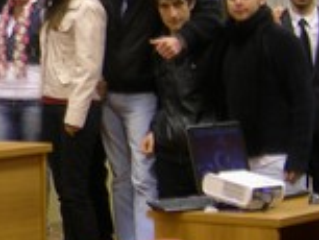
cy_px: -2
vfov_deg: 7.4
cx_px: -196
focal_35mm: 200
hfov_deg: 9.5
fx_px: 1845
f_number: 3.2
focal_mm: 10.6
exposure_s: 1/5.9
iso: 50
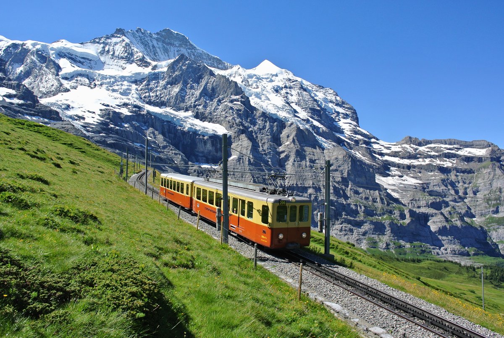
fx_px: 378
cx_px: 252
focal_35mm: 27
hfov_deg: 67.3
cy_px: 169
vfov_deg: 48.0
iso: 100
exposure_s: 1/640
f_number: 4.5
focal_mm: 10
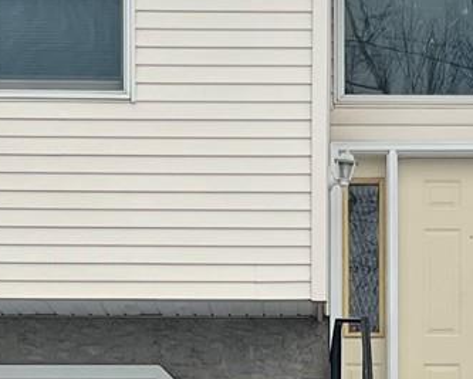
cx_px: 365
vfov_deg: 9.7
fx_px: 2186
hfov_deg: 12.3
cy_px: 518
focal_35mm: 156
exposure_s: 1/550
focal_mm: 5.1
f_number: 1.6
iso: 50
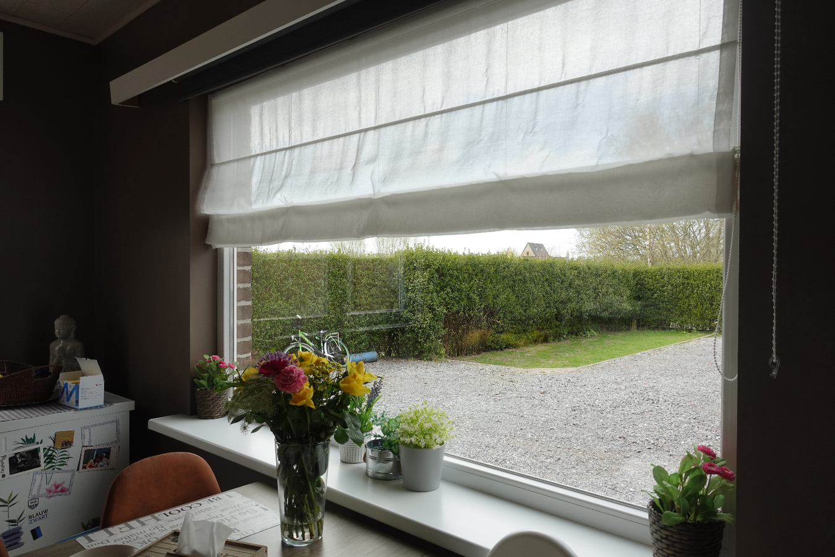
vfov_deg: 53.1
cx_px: 418
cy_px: 278
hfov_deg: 73.7
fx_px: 557
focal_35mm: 24
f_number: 4
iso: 125
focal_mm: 8.8
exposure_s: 1/200
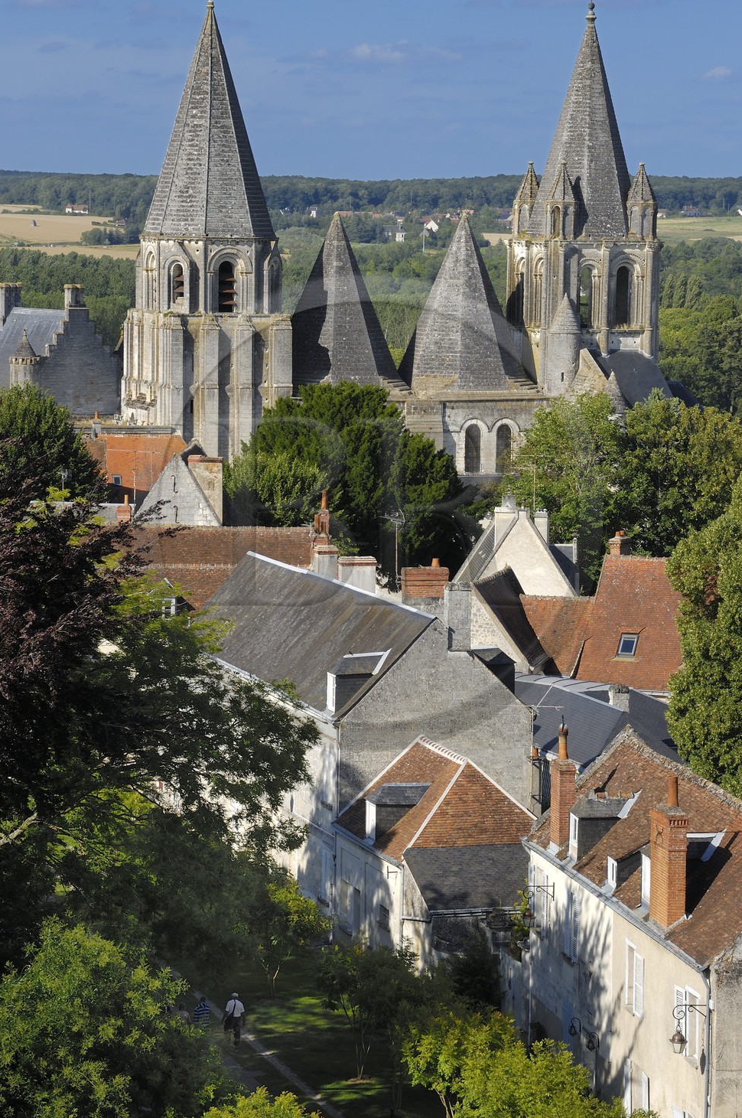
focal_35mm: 115
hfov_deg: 11.9
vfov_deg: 17.8
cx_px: 367
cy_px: 513
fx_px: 3565
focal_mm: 70
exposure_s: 1/160
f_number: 9
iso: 100
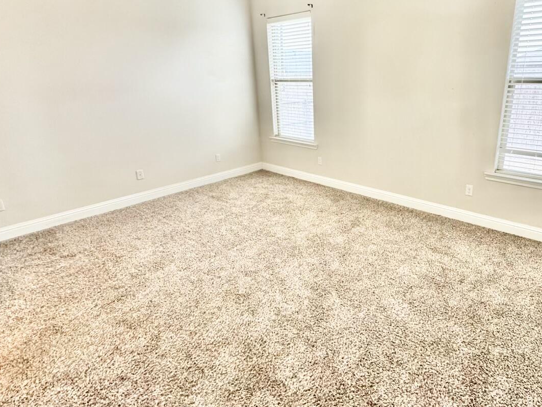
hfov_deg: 77.8
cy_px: 173
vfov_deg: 63.1
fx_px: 329
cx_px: 334
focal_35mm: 21
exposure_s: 1/60
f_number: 2.2
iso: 250
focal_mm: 2.22
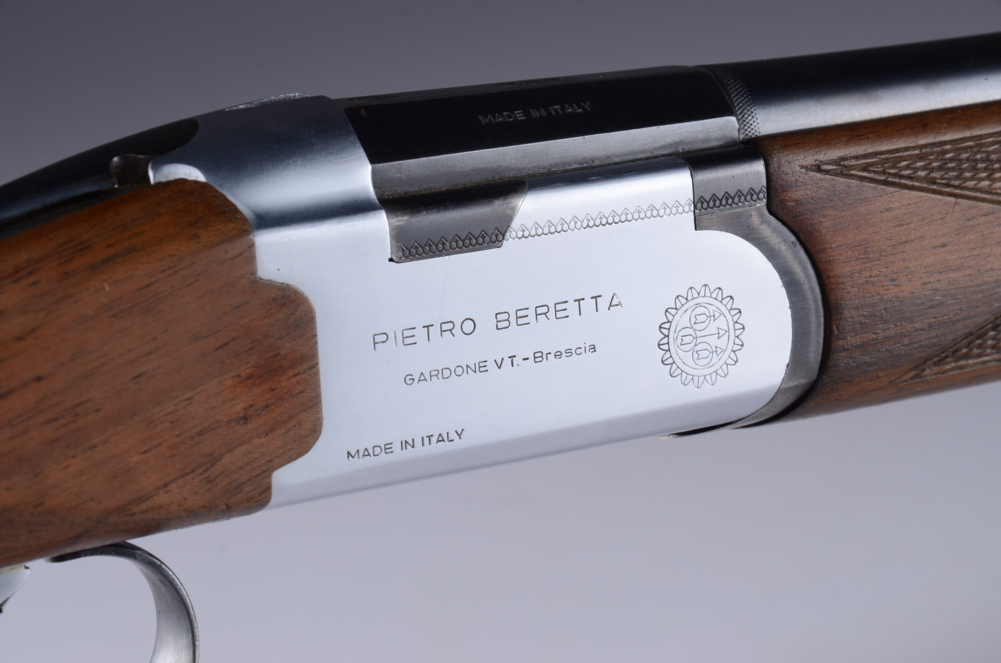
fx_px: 4370
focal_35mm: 158
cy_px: 332
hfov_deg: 13.1
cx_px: 500
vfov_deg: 8.7
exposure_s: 1/80
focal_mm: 105
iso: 125
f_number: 13
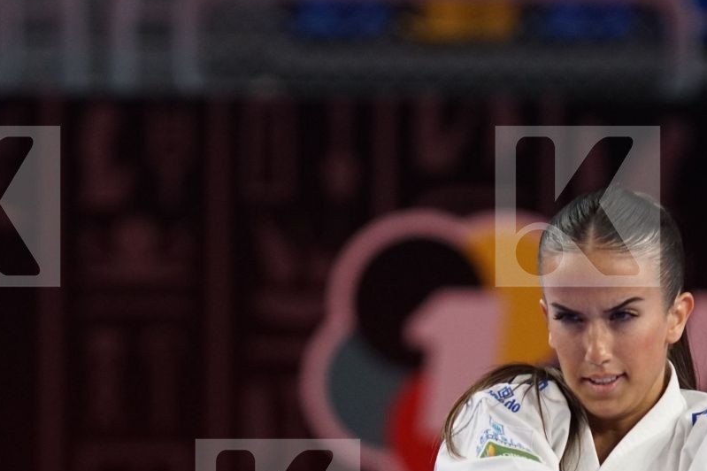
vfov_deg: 2.5
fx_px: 10620
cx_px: 578
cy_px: 520
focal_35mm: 541
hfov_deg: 3.8
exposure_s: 1/400
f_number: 3.2
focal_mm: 160
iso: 800
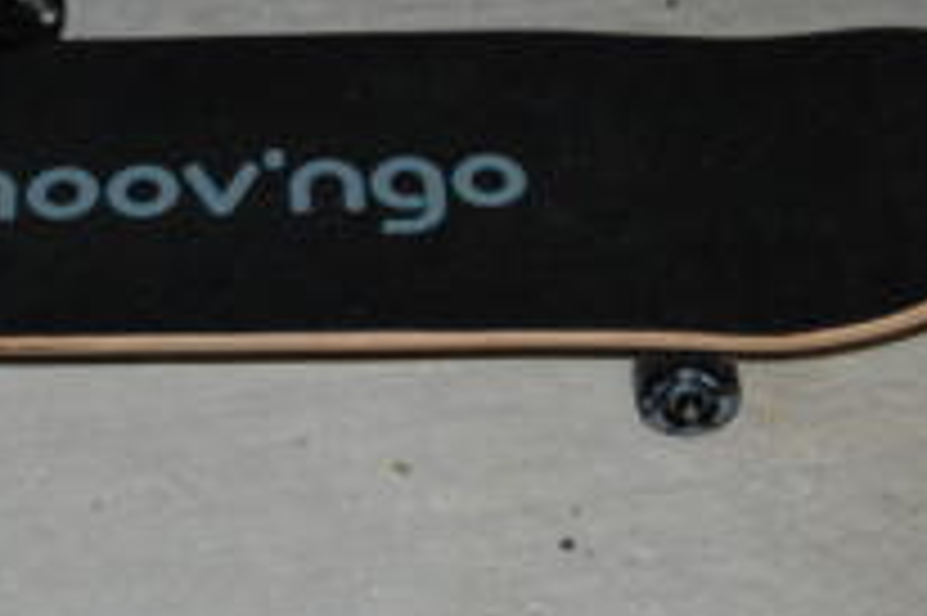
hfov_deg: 18.6
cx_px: 207
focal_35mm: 109
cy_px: 164
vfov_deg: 12.5
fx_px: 2804
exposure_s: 1/60
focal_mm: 30
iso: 400
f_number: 4.2
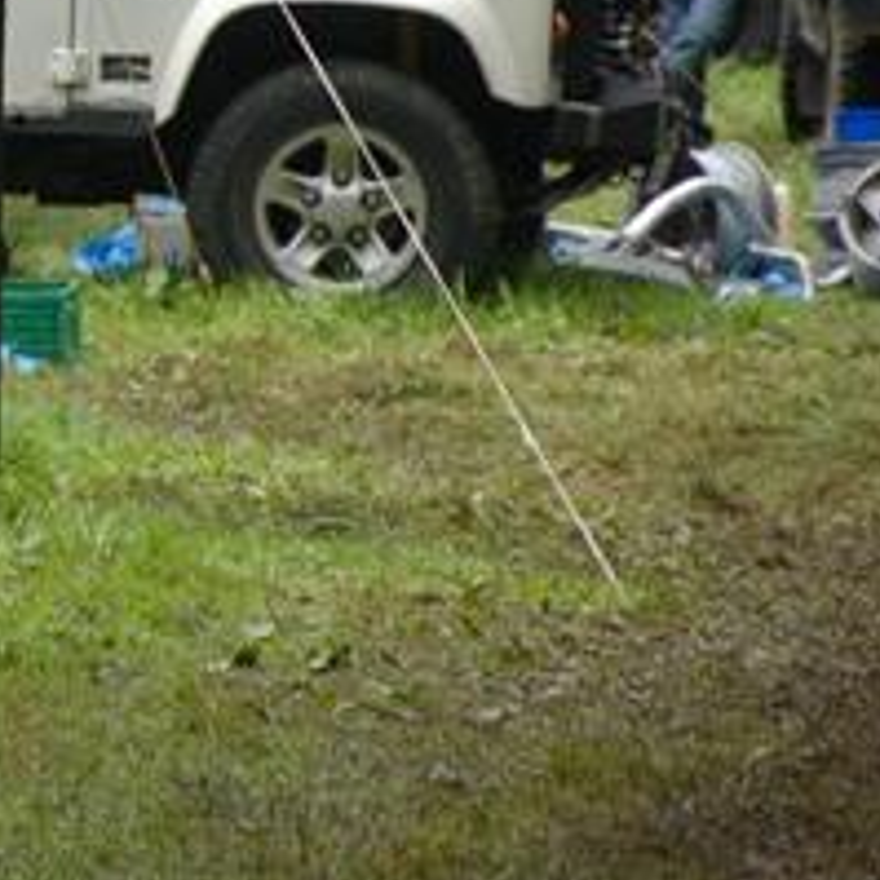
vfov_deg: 3.6
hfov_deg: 3.6
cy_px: -71
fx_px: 13936
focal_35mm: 485
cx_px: -688
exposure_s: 1/500
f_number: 5.6
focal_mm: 105
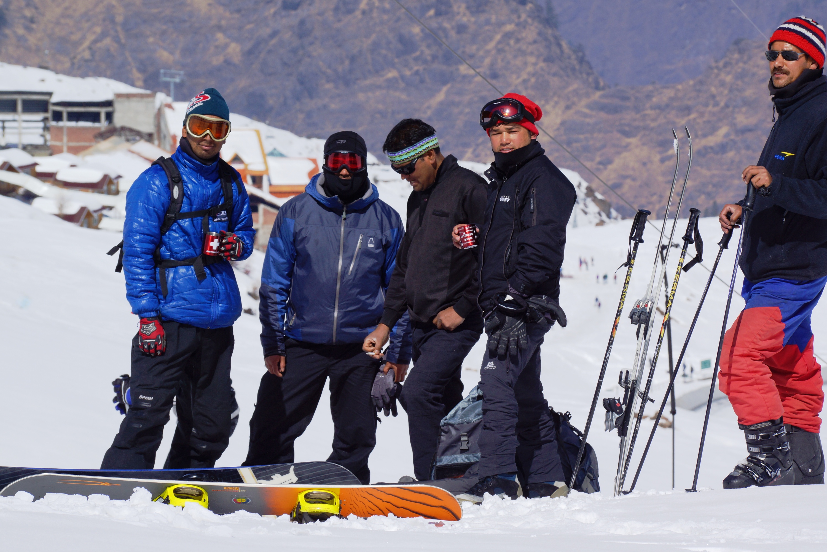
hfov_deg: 9.1
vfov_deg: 6.1
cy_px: 276
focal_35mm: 225
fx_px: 5168
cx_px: 414
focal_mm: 150
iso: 100
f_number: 13
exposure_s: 1/400
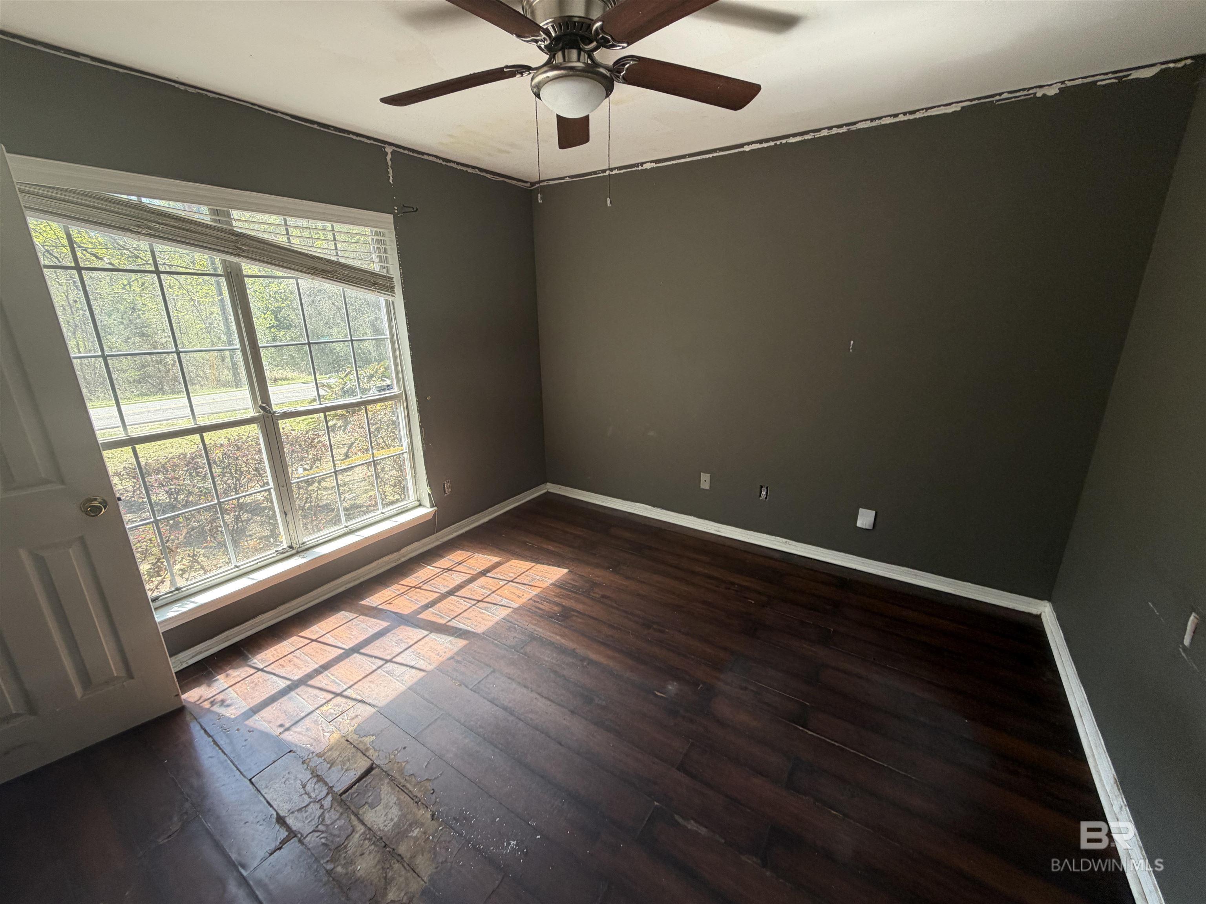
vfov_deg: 85.7
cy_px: 452
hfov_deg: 102.1
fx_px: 488
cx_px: 603
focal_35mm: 14
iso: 80
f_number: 2.2
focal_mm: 2.22
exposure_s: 1/121
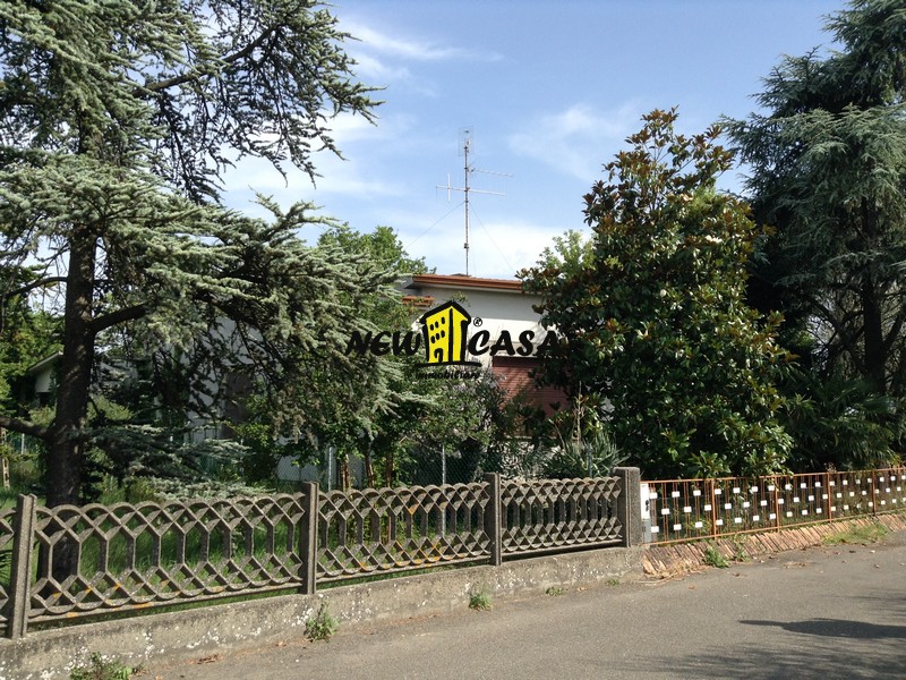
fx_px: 864
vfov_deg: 42.9
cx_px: 453
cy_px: 340
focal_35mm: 33
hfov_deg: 55.4
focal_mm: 3.3
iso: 32
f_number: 2.4
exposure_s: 1/724
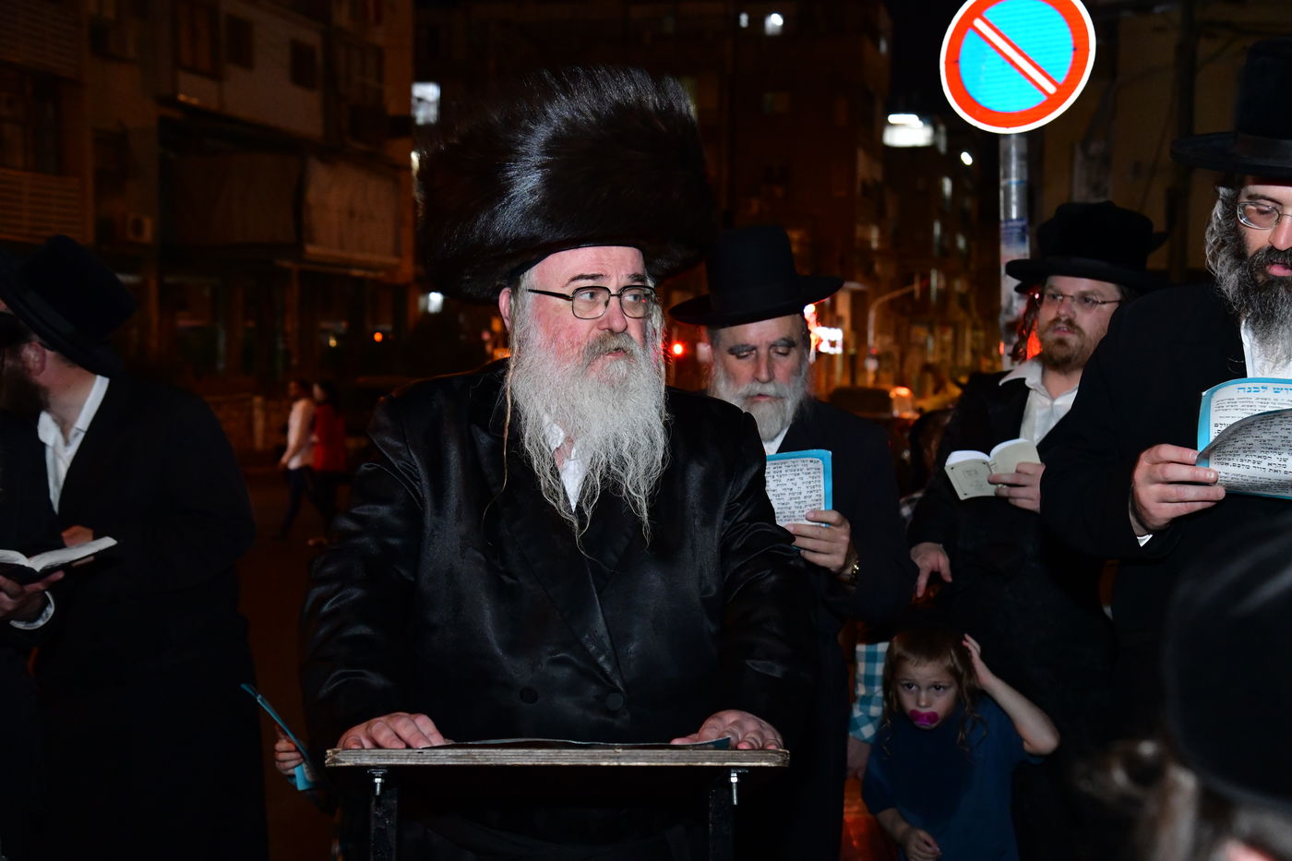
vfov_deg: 28.1
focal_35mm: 48
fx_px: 1722
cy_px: 430
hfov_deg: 41.1
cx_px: 646
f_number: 5.6
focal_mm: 48
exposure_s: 1/100
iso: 8000
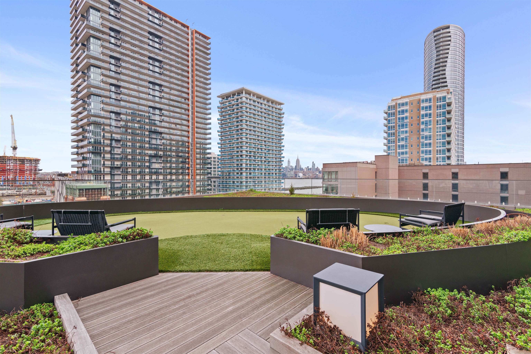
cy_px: 177
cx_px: 266
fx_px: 236
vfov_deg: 73.8
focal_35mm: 16
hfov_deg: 96.7
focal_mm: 16
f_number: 8
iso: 400
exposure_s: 1/320
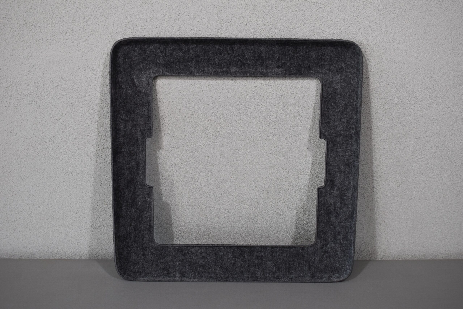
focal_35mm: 40
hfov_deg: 47.9
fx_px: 521
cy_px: 154
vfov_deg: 33.0
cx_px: 232
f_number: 5.6
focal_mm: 27
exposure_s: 1/125
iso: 250
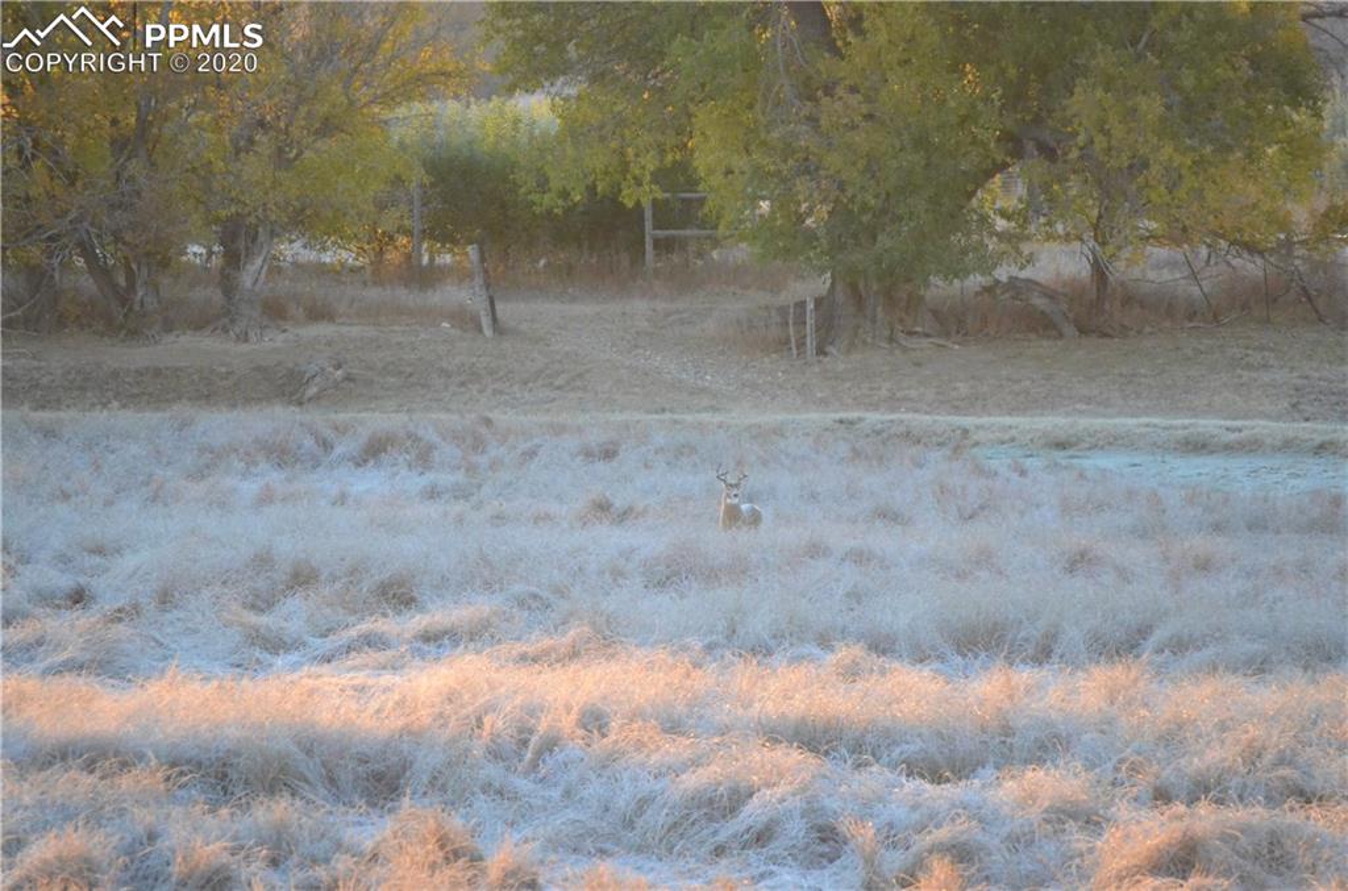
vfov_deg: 3.0
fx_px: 16806
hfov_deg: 4.6
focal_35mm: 450
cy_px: 446
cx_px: 674
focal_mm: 300
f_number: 5.6
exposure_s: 1/800
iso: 6400
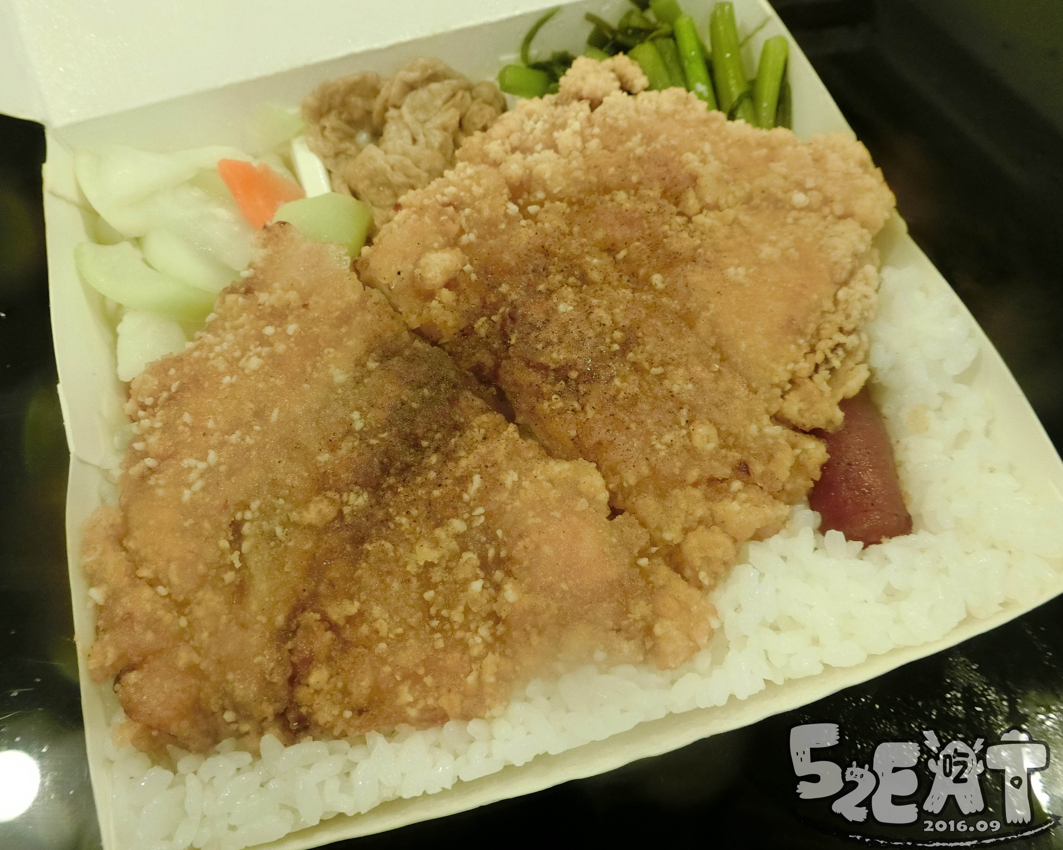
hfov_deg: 64.0
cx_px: 486
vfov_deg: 53.2
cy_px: 423
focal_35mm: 27
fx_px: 849
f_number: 2.8
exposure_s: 1/30
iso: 640
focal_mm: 5.4
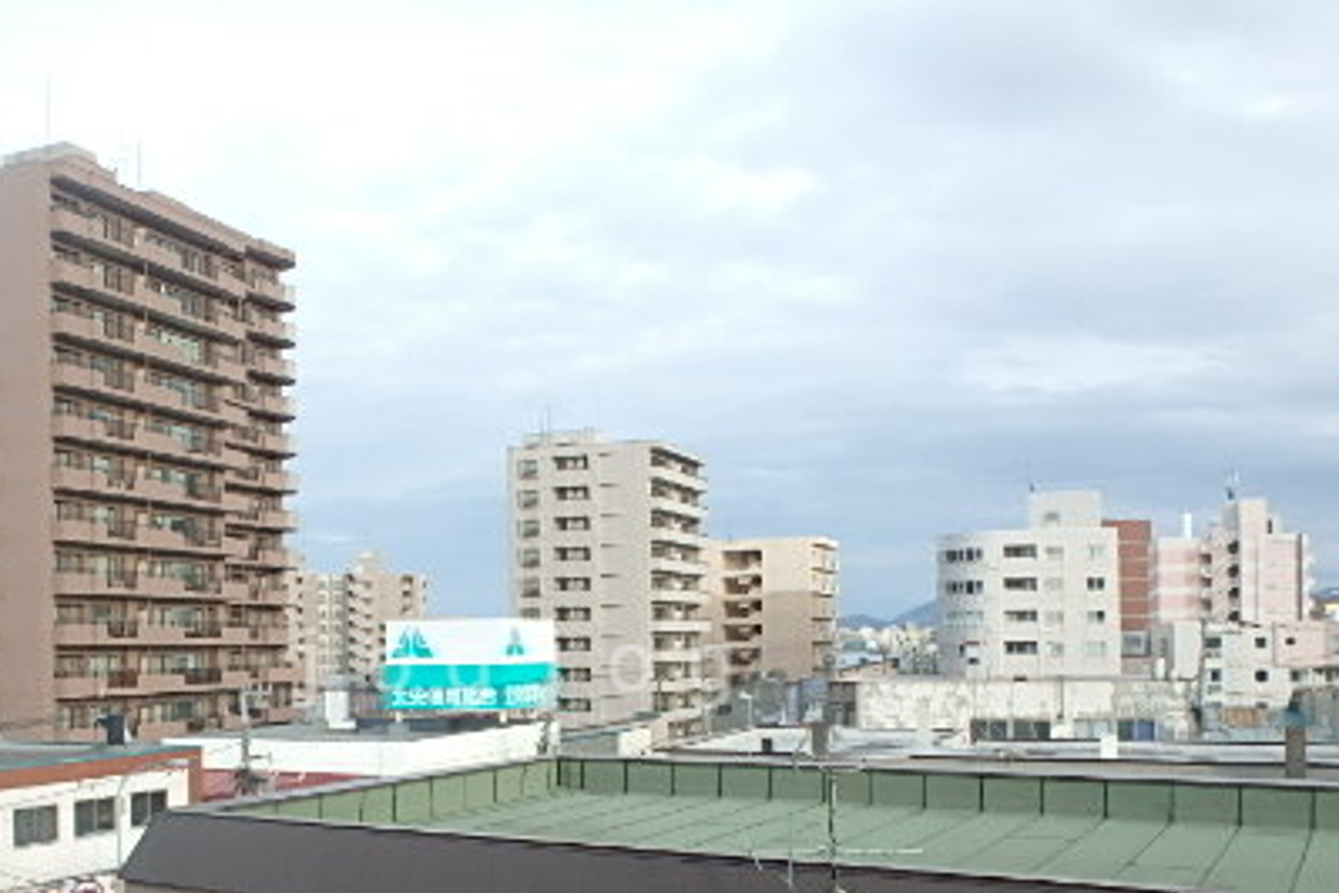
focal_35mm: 35
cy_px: 668
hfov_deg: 54.0
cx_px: 520
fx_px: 1302
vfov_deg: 37.0
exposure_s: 1/200
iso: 125
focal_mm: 3.7
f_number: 3.5
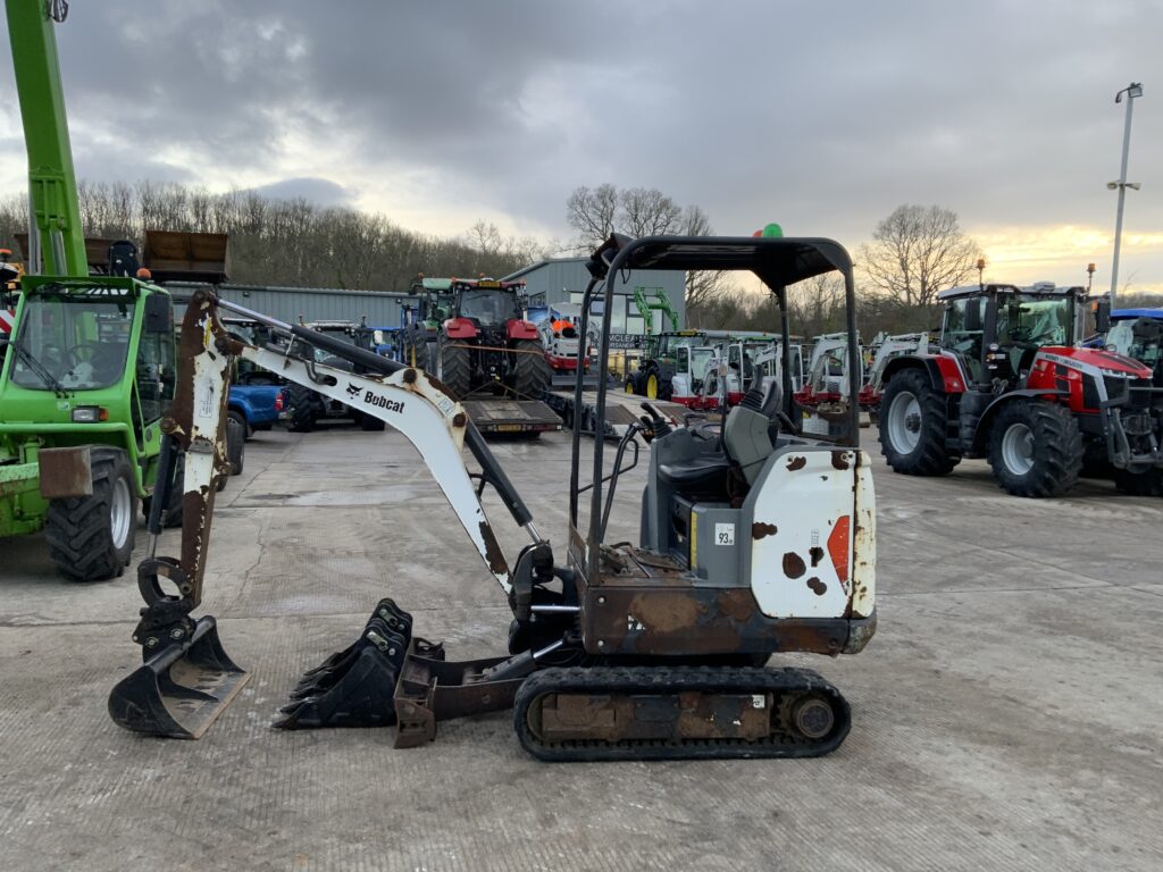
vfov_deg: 48.2
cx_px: 582
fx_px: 974
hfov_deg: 61.7
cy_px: 436
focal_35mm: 29
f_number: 1.8
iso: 25
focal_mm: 3
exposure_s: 1/122
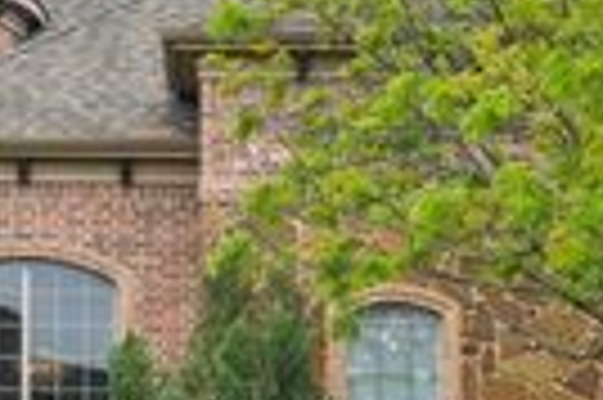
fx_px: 1874
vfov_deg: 12.2
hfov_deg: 18.3
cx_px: 252
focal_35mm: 112
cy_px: 245
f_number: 8
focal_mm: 30
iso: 400
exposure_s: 1/400
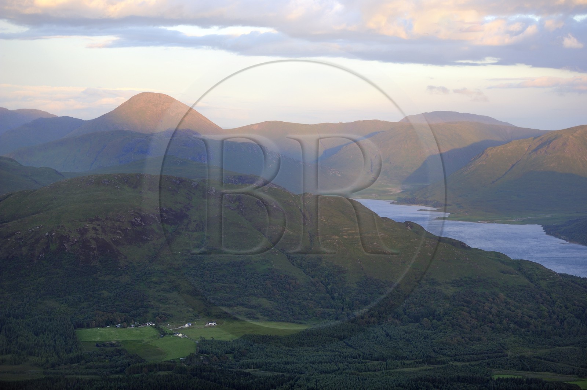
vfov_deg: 16.6
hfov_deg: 24.8
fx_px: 1336
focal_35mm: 82
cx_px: 294
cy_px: 195
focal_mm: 82
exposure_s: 1/500
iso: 400
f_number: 3.2
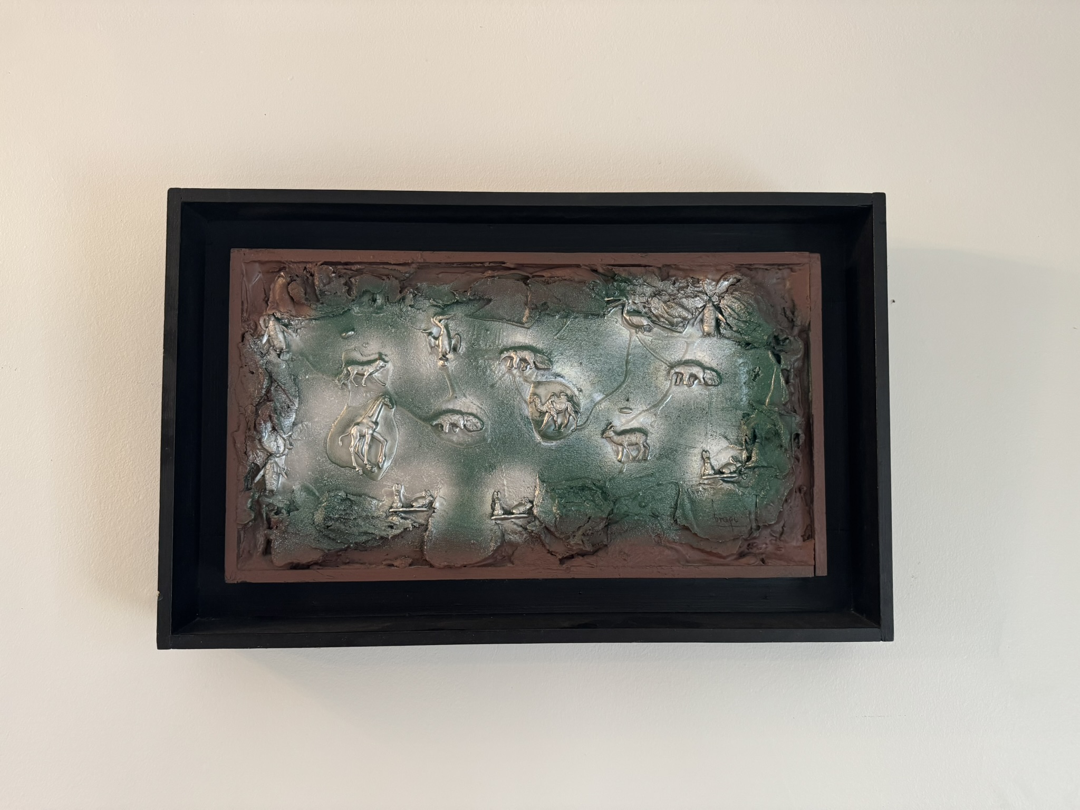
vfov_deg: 56.8
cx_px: 540
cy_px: 405
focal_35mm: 24
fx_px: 749
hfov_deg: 71.6
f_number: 1.78
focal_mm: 6.76
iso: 250
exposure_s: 1/50
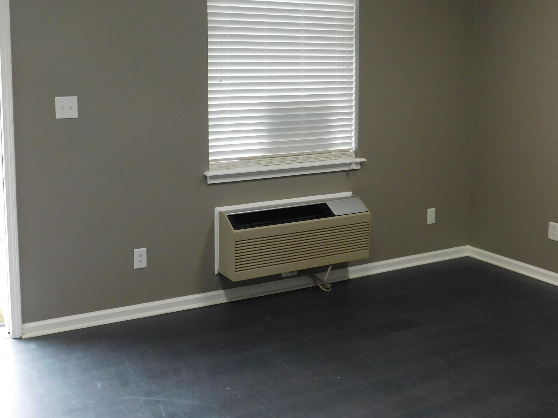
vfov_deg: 42.1
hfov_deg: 53.7
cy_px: 126
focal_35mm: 33
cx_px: 164
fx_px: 532
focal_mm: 4
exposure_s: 1/30
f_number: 3
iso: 140
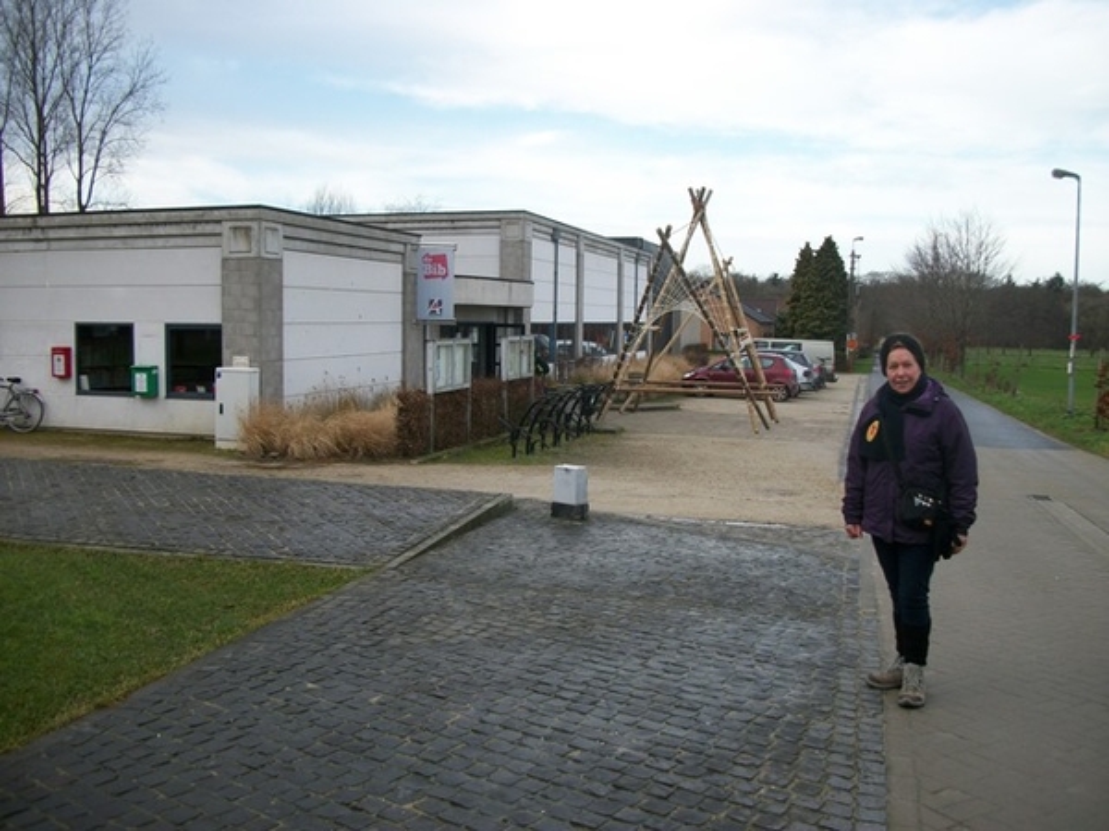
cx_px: 554
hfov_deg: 56.8
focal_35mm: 32
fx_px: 1025
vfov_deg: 44.2
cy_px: 416
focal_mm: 5.7
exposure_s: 1/400
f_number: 2.9
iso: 80
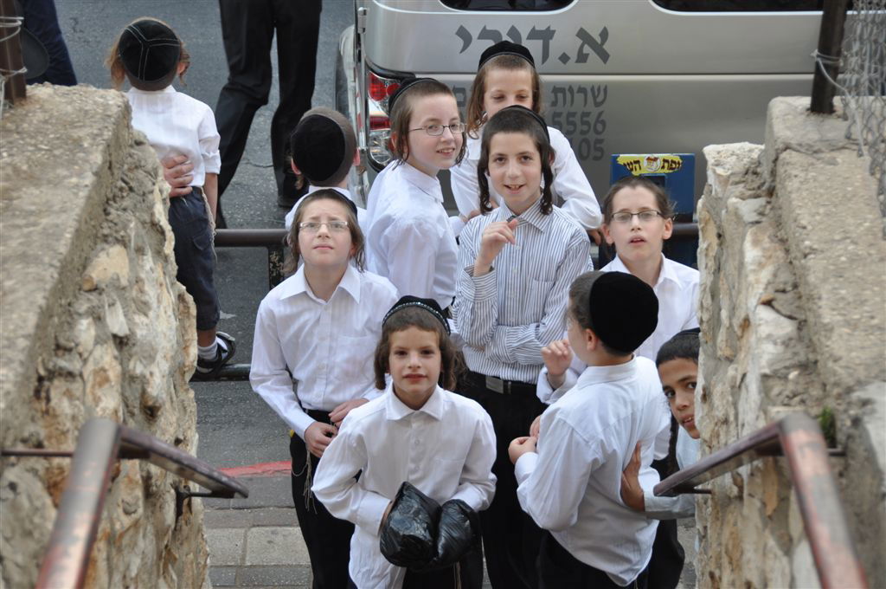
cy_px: 294
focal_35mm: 105
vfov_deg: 13.0
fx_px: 2581
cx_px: 443
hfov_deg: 19.5
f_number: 5.6
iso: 320
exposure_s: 1/125
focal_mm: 70
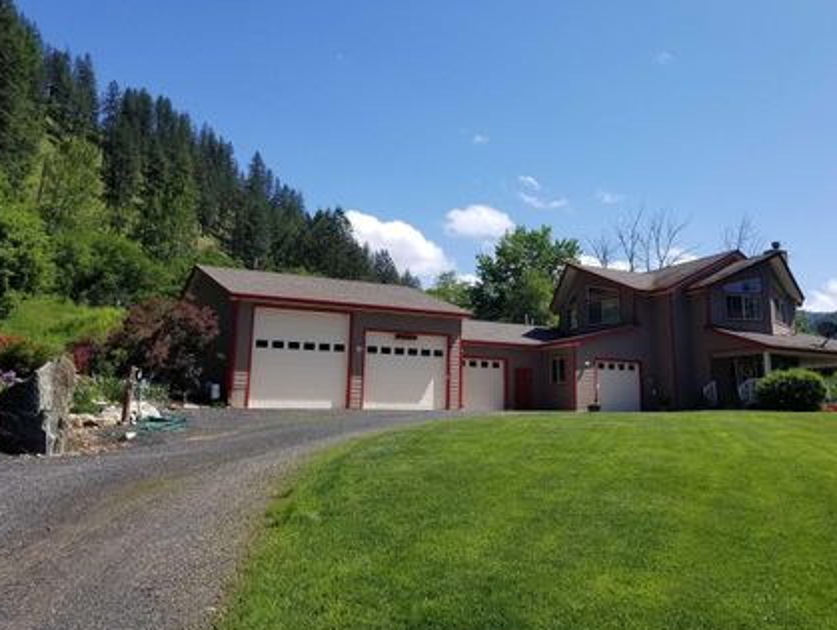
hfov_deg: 58.1
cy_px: 295
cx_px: 477
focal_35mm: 31
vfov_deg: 45.5
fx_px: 750
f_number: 1.7
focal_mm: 4.25
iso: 50
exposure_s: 1/2632
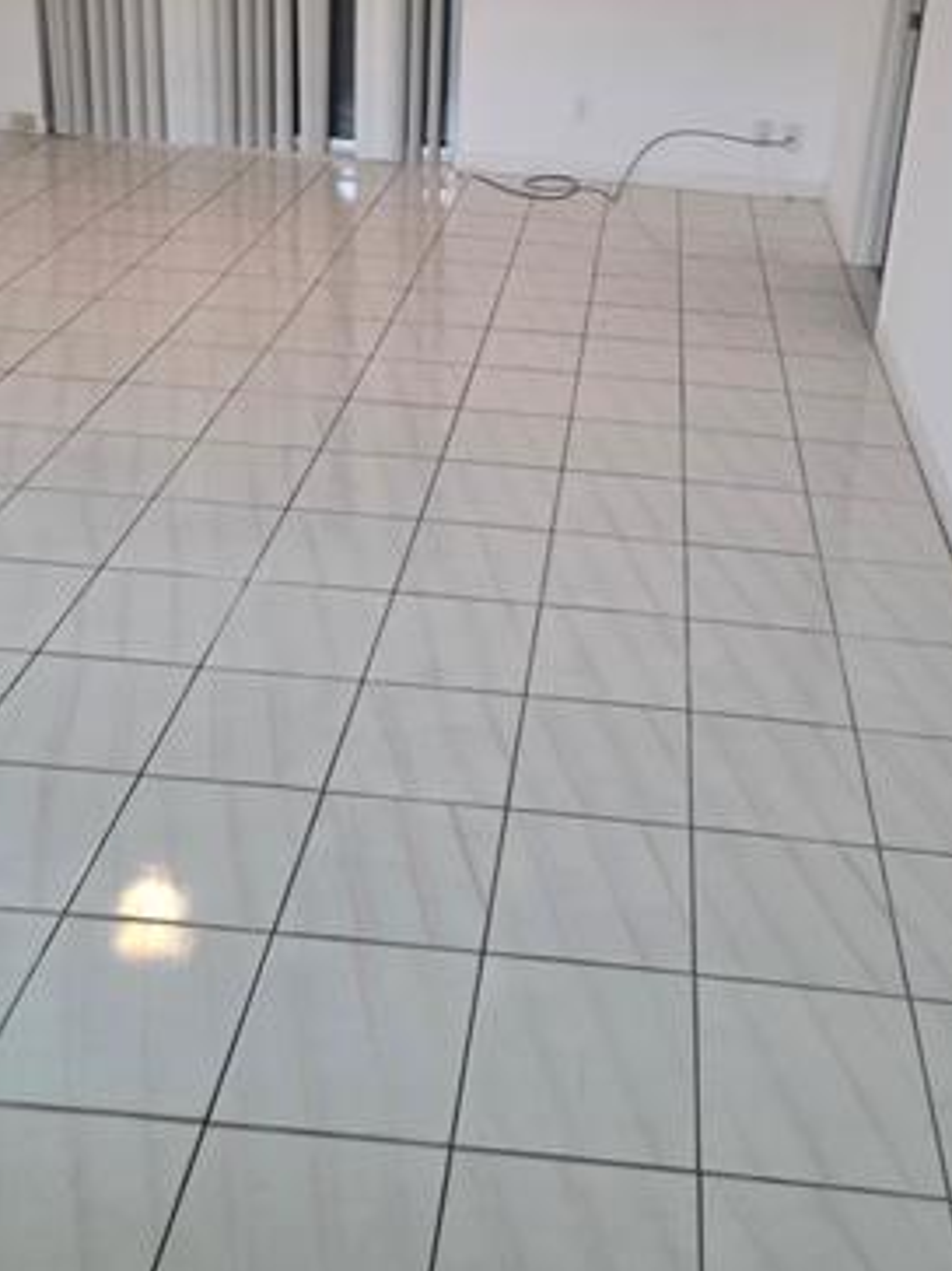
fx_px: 1394
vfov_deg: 46.5
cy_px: 259
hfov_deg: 37.6
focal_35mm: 38
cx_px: 560
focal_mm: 6.25
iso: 800
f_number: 1.7
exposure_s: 1/120
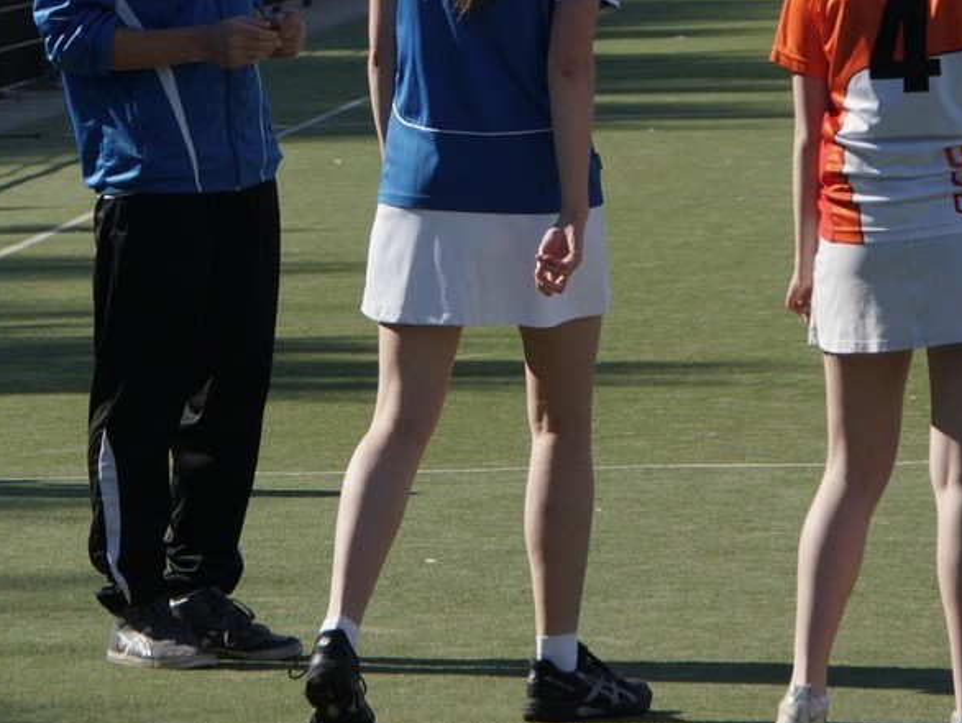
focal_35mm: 227
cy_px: -54
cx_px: 546
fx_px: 6311
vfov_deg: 6.5
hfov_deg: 8.7
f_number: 7.1
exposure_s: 1/800
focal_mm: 90
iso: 200
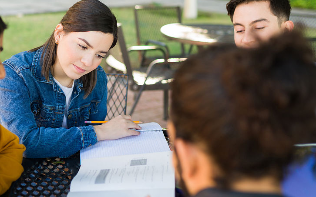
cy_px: 120
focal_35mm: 59
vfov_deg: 21.9
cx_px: 104
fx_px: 508
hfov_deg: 34.2
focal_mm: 35
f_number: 1.8
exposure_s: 1/160
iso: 125
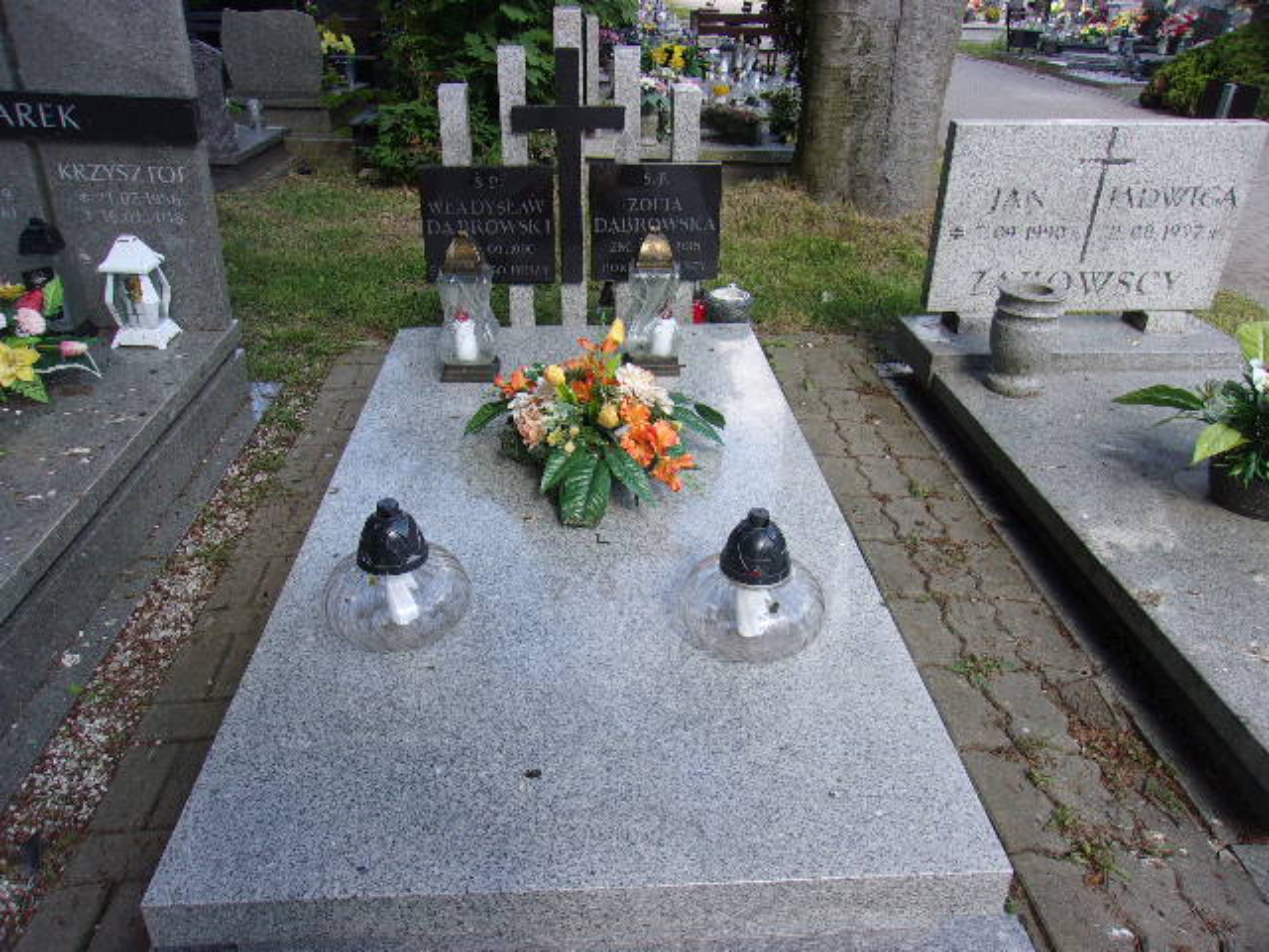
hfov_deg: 65.3
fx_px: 990
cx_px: 634
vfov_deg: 51.4
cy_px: 476
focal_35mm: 27
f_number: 3
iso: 80
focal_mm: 4.9
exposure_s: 1/220
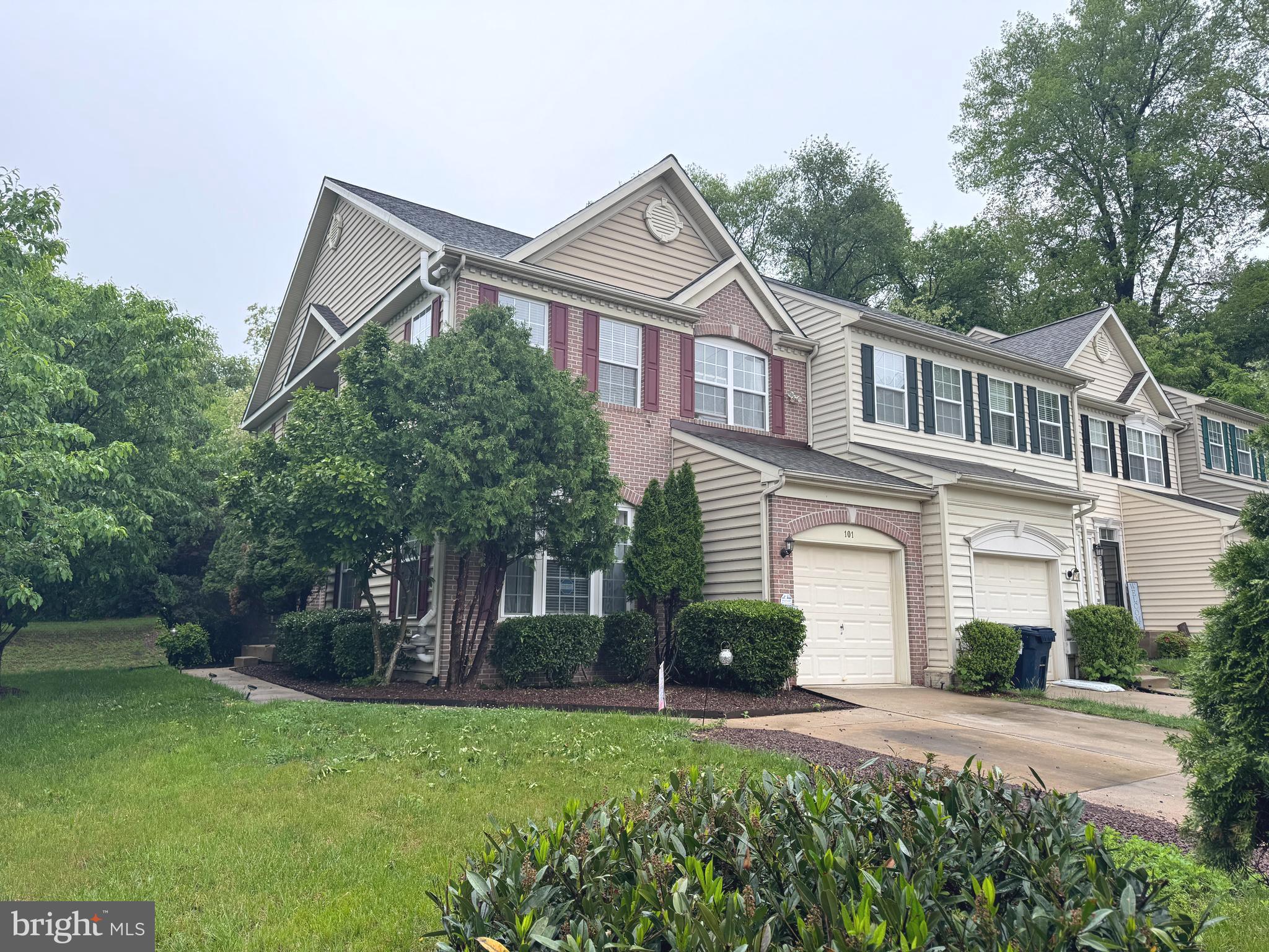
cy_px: 476
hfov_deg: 71.6
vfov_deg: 56.8
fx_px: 880
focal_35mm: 24
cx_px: 634
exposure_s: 1/477
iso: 80
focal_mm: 6.76
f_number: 1.78
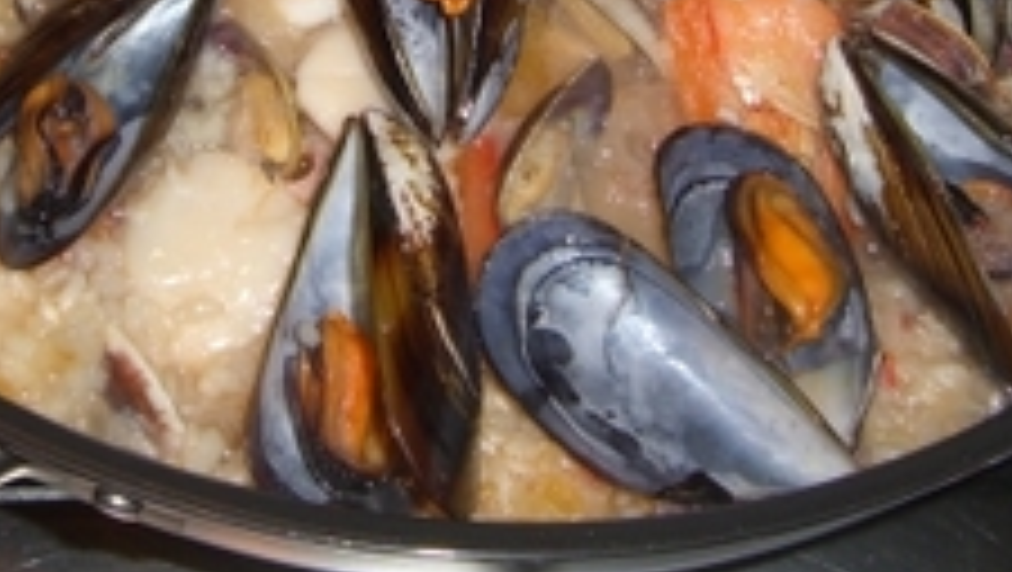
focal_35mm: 92
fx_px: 2471
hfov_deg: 23.1
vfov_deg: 12.8
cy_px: -137
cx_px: 508
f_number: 2.7
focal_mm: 6.2
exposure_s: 1/60
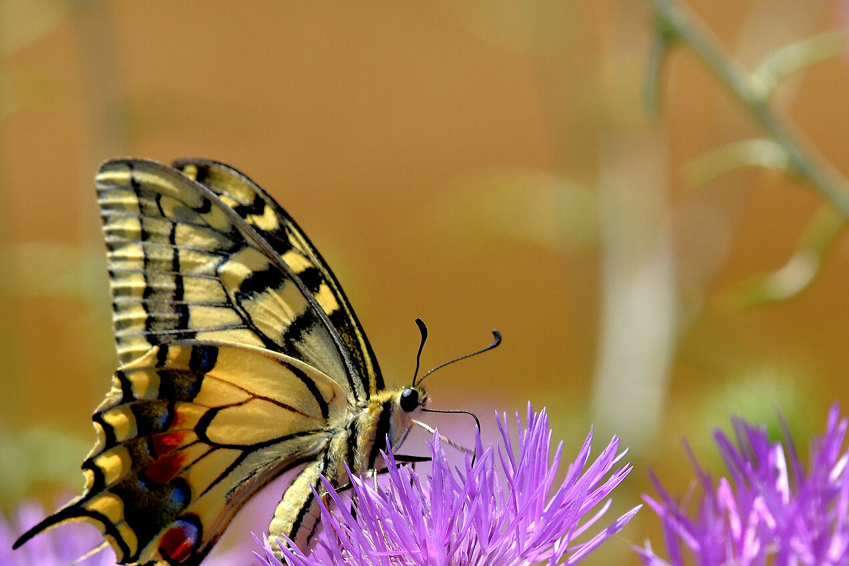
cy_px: 390
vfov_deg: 1.8
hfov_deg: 2.7
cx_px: 373
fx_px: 17965
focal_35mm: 762
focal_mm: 270
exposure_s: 1/800
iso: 200
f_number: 9
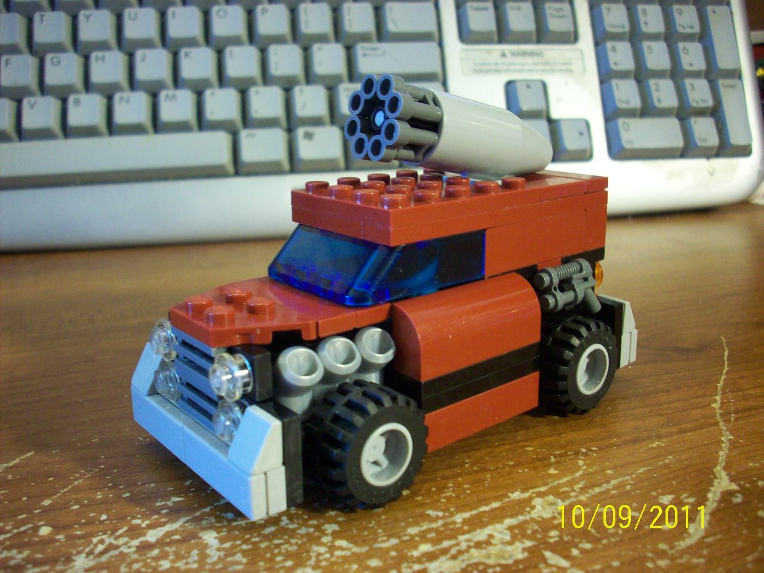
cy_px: 286
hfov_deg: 50.1
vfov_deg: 38.7
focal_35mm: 37
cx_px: 382
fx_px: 817
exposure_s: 1/8
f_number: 2.8
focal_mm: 6.2
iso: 200
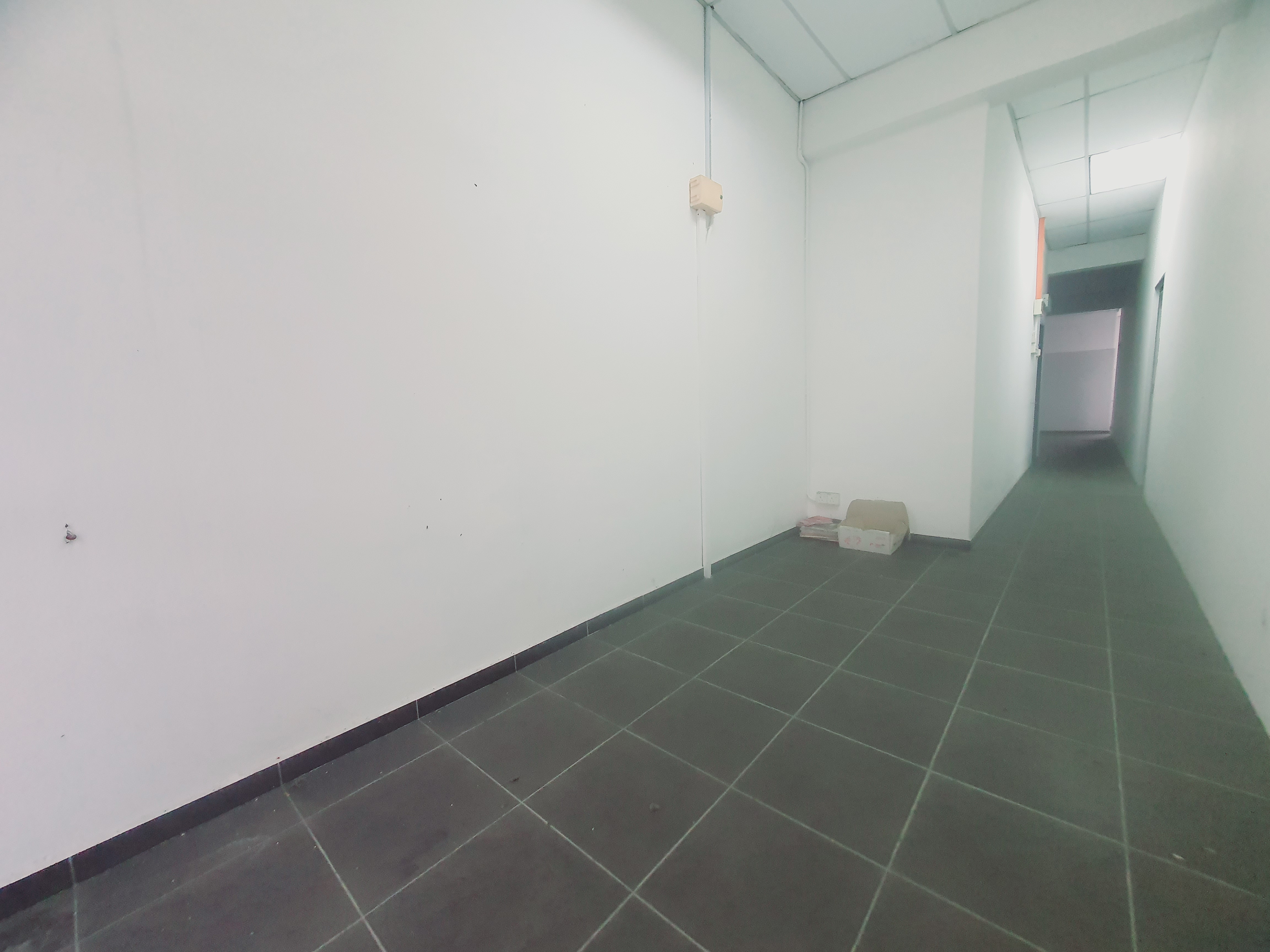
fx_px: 477
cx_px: 635
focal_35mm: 13
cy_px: 476
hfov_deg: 106.2
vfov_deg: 89.9
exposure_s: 1/50
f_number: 2.2
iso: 250
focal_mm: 1.8
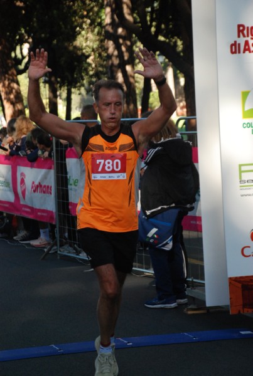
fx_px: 1337
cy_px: 188
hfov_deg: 10.8
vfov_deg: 16.0
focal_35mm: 128
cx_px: 126
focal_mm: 85
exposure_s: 1/500
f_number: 5.6
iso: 1000
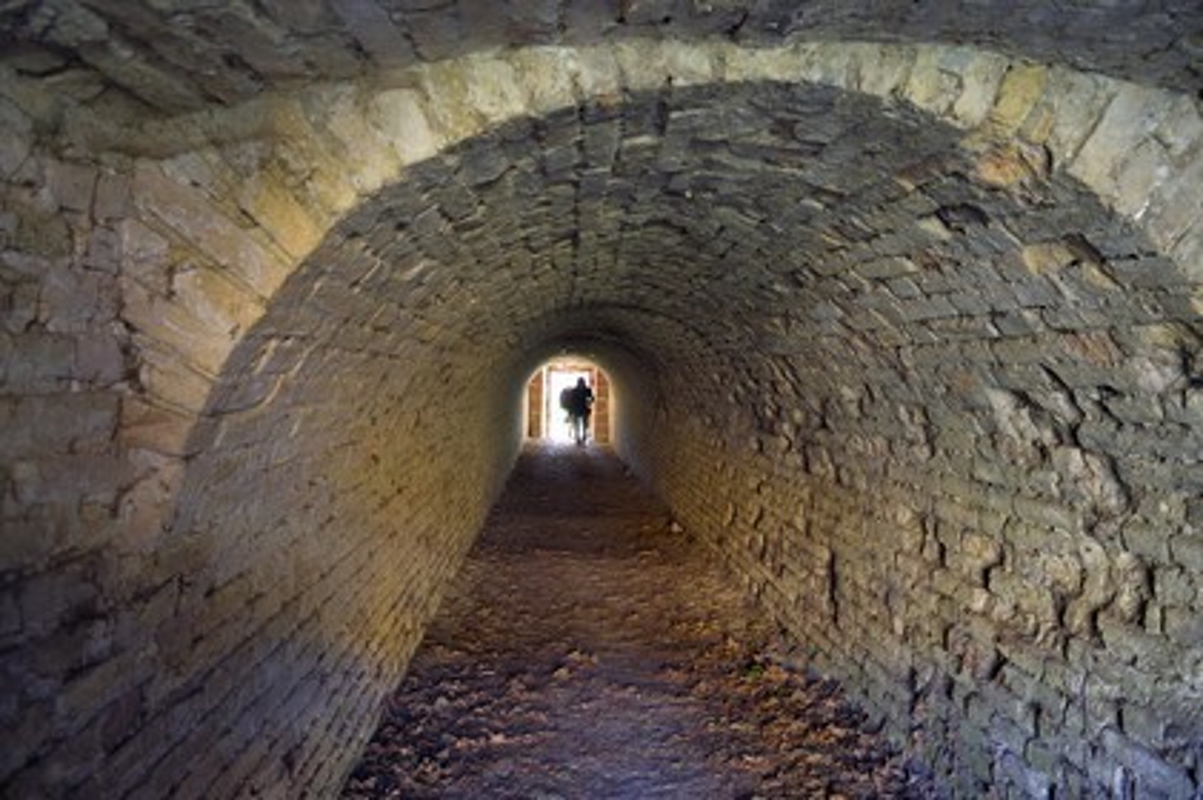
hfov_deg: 69.4
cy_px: 400
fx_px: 868
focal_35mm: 26
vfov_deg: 49.5
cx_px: 602
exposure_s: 1/5
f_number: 6.3
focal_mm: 26
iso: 200
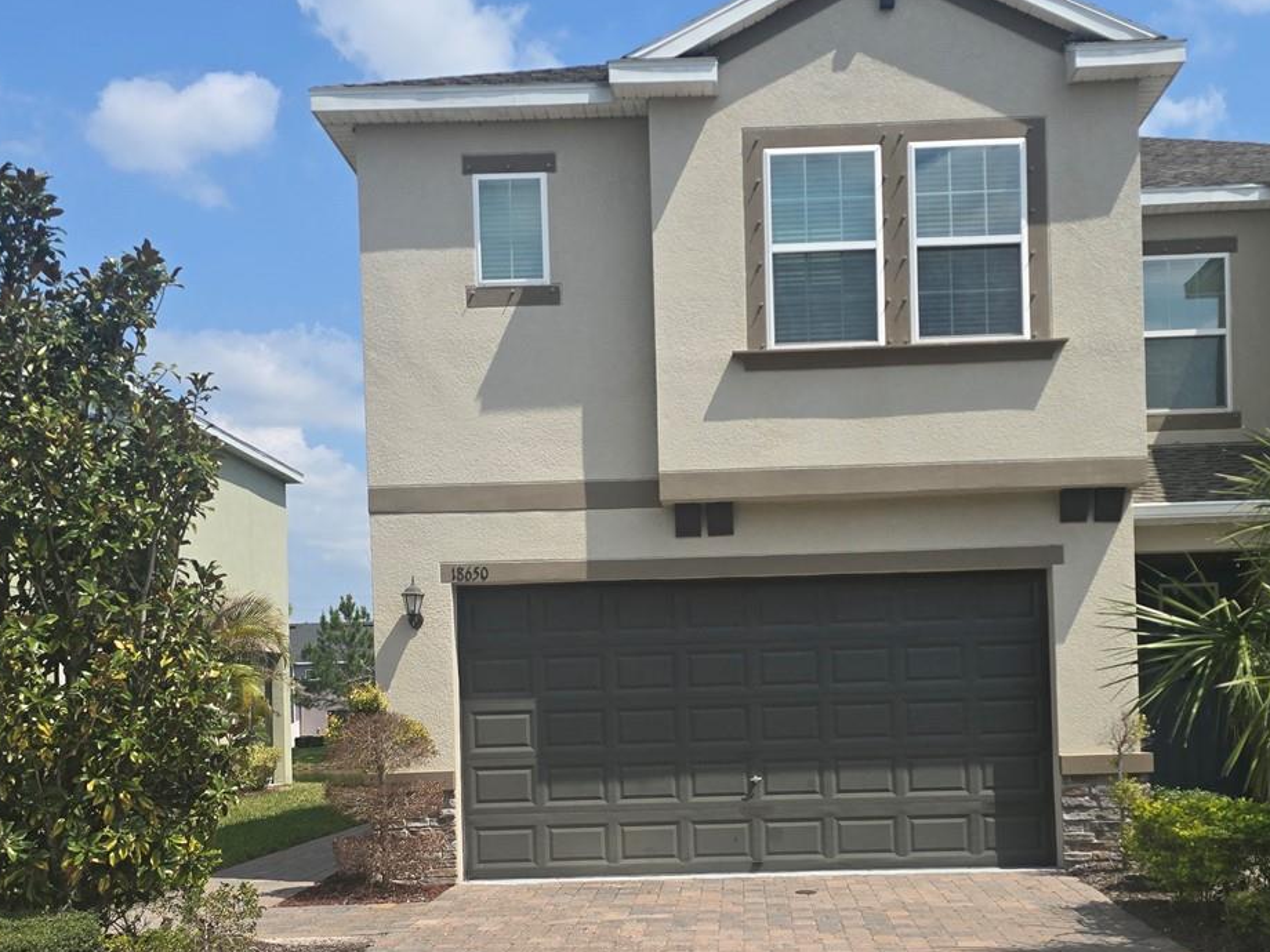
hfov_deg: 46.6
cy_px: 704
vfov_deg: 35.2
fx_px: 1468
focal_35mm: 40
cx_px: 730
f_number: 1.7
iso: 12
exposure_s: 1/1093
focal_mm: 6.3
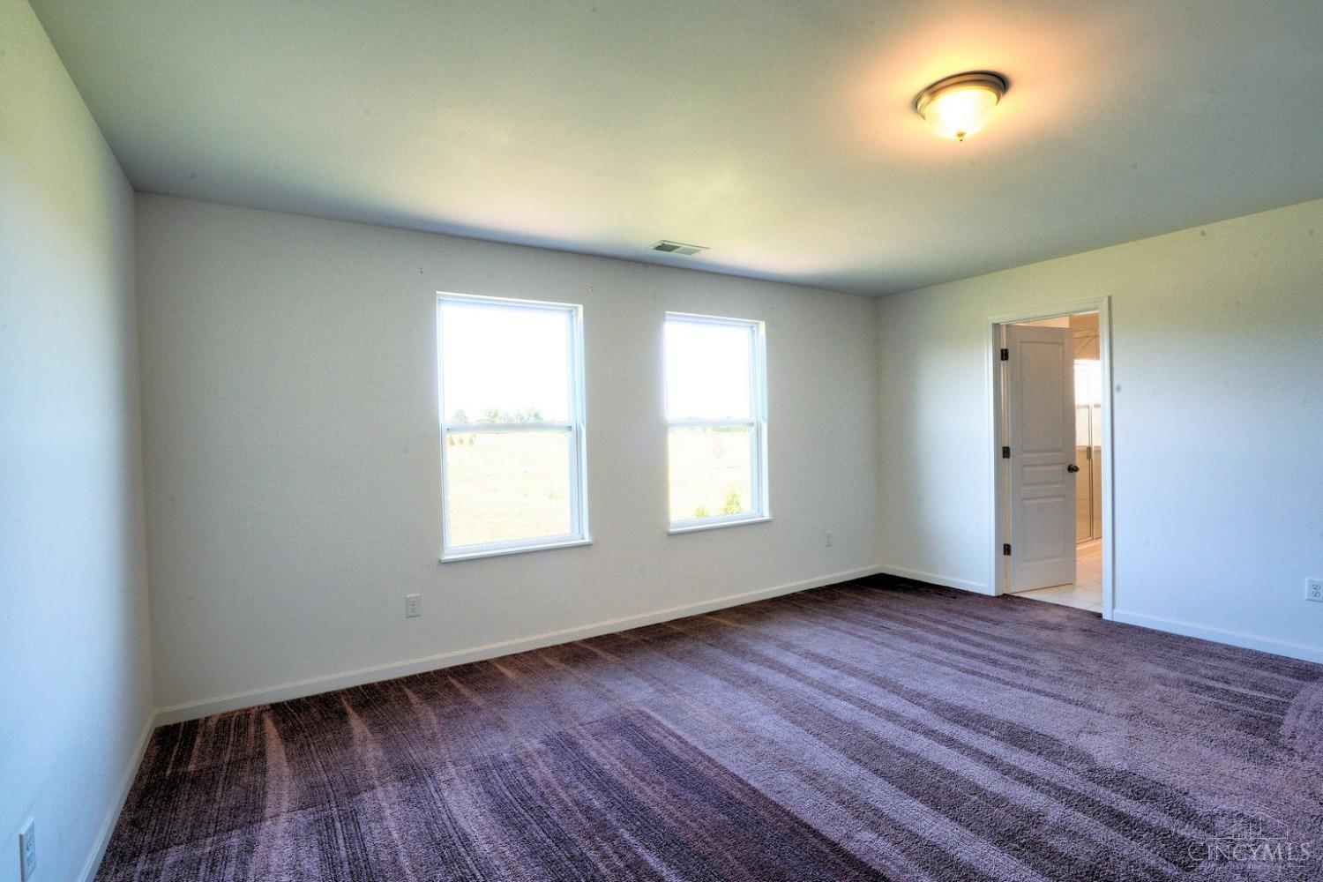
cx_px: 662
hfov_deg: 96.7
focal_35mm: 16
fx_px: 588
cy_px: 441
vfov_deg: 73.7
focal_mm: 16
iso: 1600
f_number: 18
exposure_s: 1/20
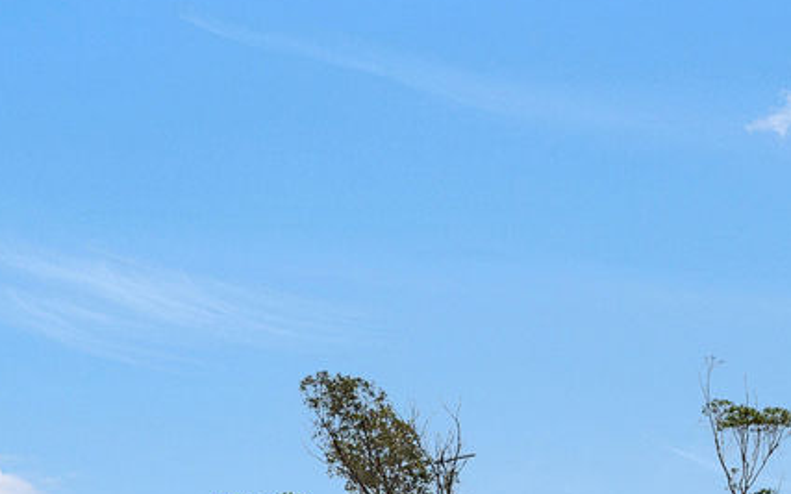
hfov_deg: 21.5
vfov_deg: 14.3
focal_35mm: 86
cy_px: 727
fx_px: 1854
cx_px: -272
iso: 100
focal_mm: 20
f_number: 8
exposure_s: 1/400
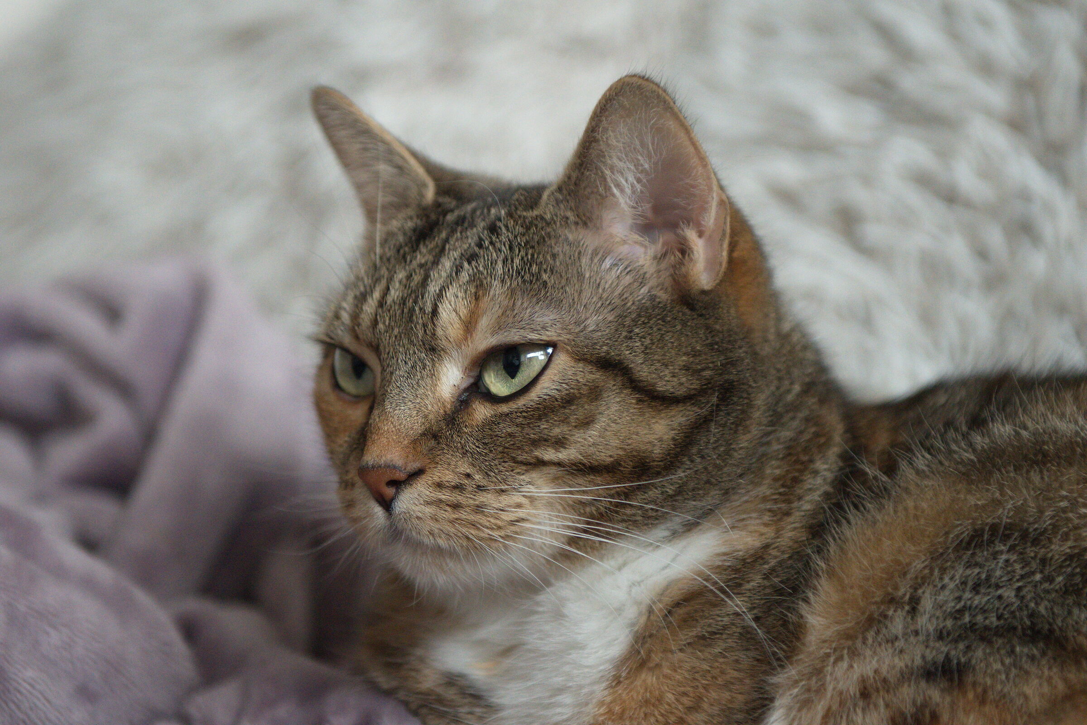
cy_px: 362
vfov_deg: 13.0
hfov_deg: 19.5
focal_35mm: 105
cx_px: 544
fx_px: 3170
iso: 3200
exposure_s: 1/400
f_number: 2.8
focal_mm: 70
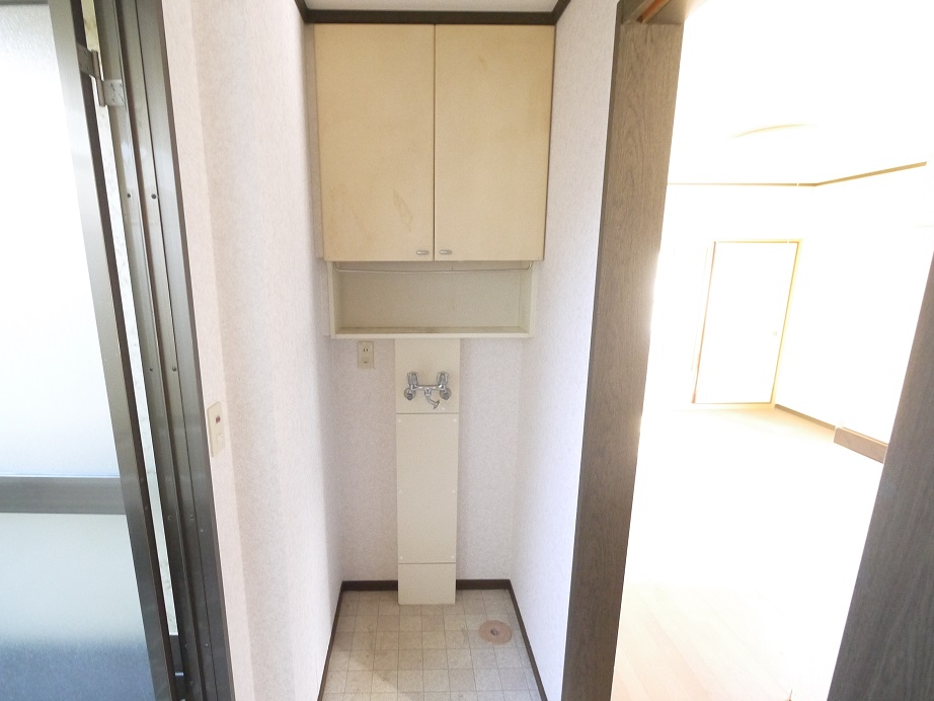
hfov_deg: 90.7
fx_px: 459
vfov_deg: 74.7
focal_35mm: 17
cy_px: 371
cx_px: 420
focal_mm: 7
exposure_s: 1/40
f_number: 4
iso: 1600
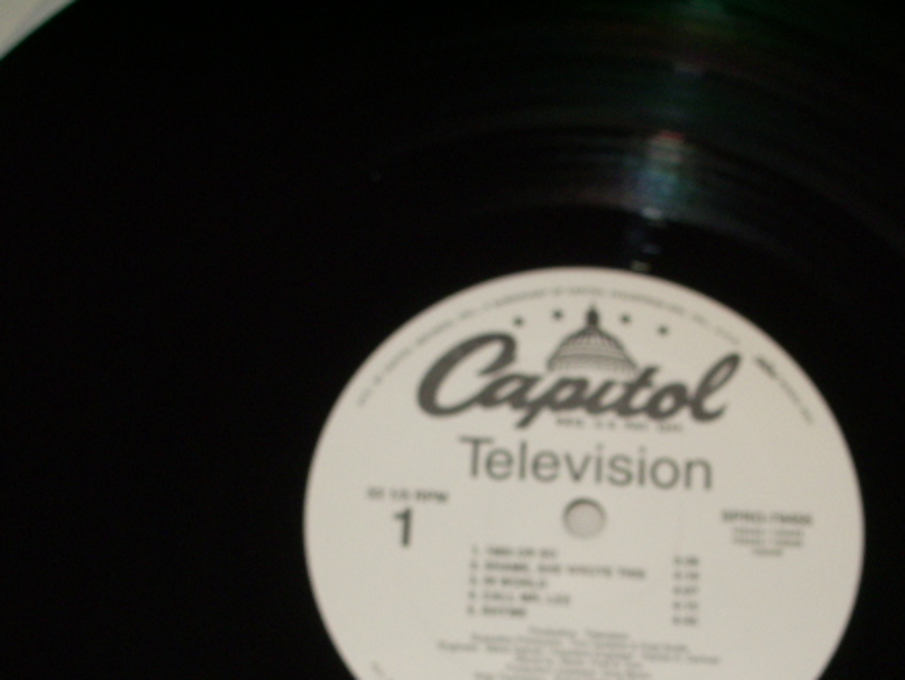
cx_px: 545
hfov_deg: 26.6
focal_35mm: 73
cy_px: 488
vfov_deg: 20.1
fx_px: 1910
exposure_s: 1/50
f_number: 5
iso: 80
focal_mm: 8.2
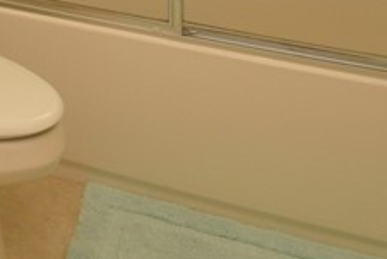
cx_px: -269
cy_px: -331
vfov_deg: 14.1
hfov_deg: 21.1
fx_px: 774
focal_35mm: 72
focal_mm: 10
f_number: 20
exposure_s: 1/60
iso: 250
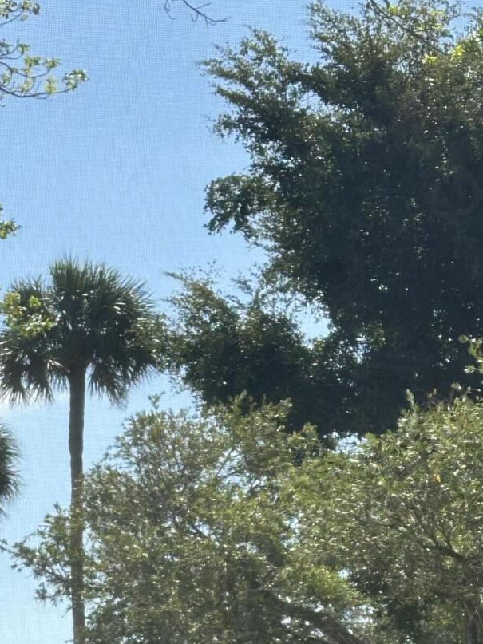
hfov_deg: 12.4
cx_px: 146
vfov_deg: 16.1
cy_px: 703
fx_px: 2214
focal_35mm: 119
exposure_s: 1/1289
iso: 64
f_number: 1.78
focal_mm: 6.86
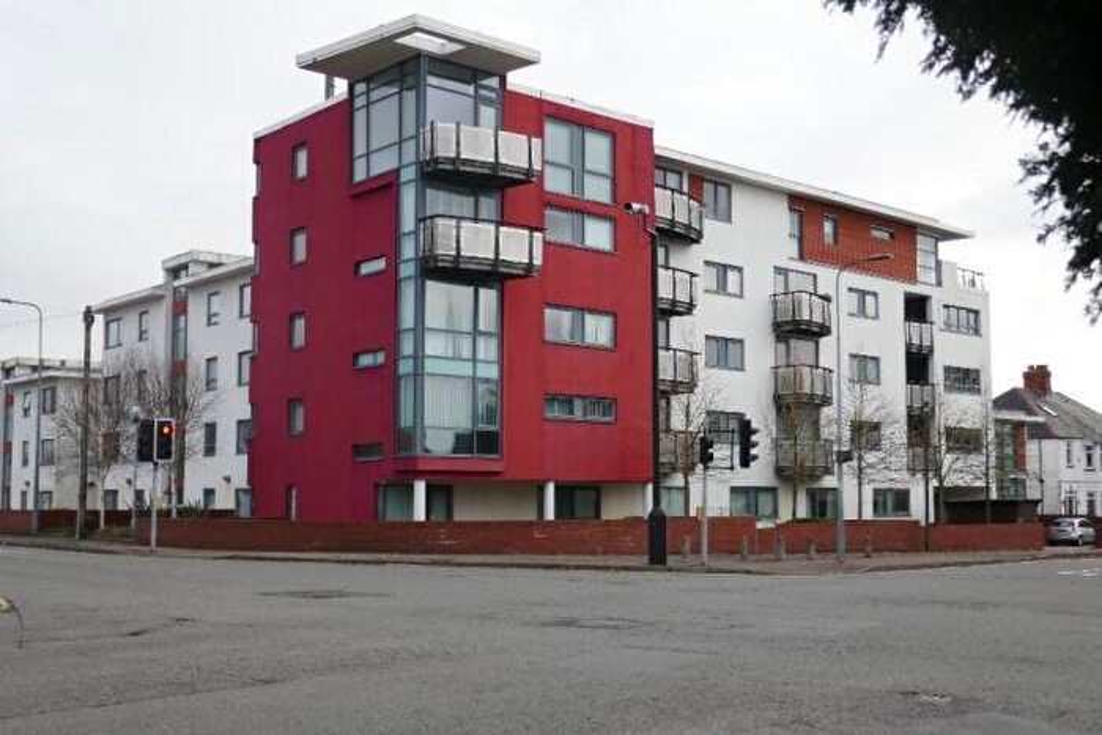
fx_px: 1408
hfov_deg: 42.7
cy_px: 368
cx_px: 551
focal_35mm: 46
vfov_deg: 29.3
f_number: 4
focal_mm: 16.9
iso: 125
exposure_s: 1/250
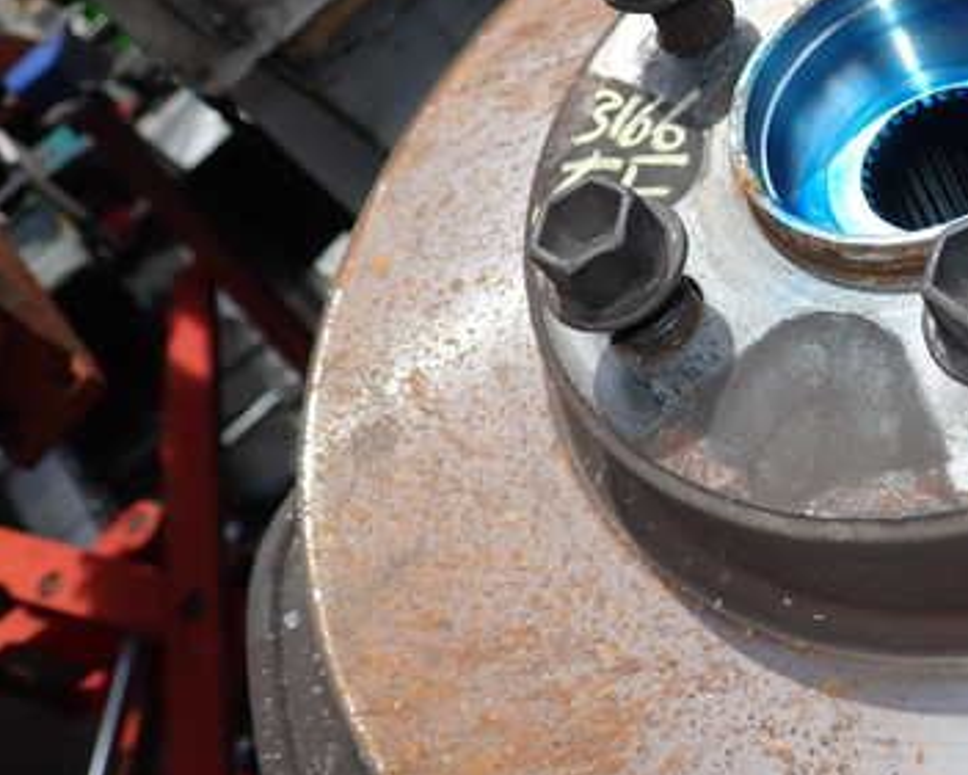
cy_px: 171
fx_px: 1433
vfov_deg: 29.7
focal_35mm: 50
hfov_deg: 35.6
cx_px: 825
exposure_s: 1/80
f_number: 6.3
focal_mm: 5.4
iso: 100
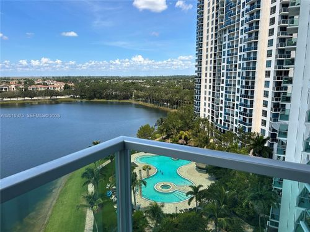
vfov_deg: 53.1
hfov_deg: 67.3
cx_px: 155
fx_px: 233
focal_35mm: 26
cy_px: 116
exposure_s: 1/3356
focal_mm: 5.7
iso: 50
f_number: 1.5
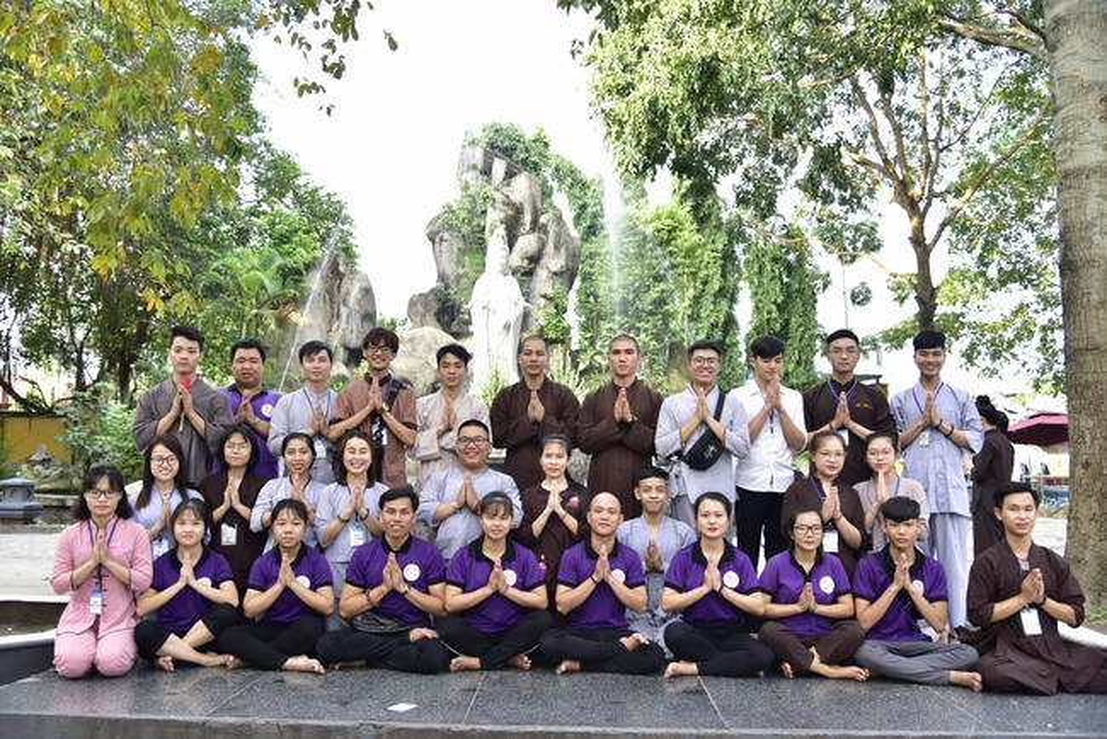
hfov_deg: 60.3
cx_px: 554
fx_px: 954
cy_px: 370
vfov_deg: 42.4
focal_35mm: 31
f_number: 4
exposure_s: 1/80
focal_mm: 31
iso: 400
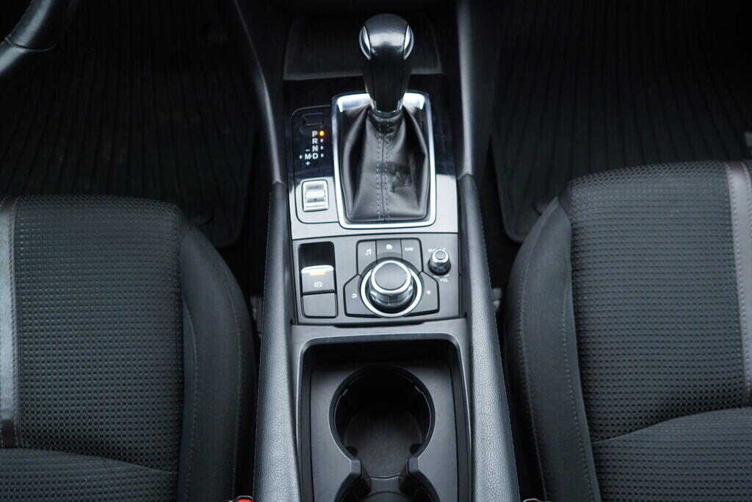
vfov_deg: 36.9
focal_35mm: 36
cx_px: 376
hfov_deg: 53.1
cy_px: 251
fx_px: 752
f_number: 2.8
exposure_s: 1/40
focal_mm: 24
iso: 400
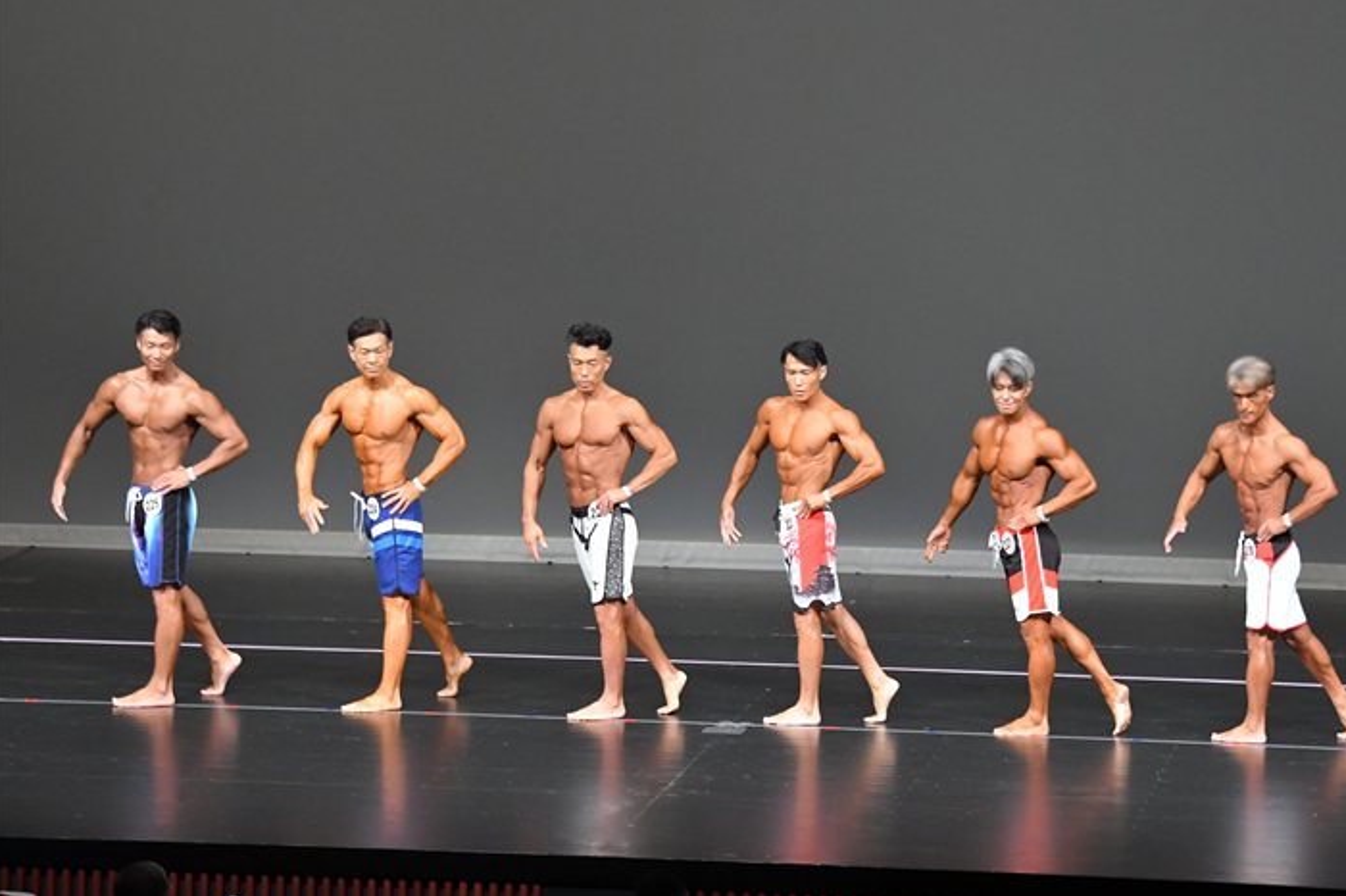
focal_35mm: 166
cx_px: 739
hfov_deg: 12.4
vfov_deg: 8.3
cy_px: 461
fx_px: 6203
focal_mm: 100
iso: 5000
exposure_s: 1/400
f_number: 5.6
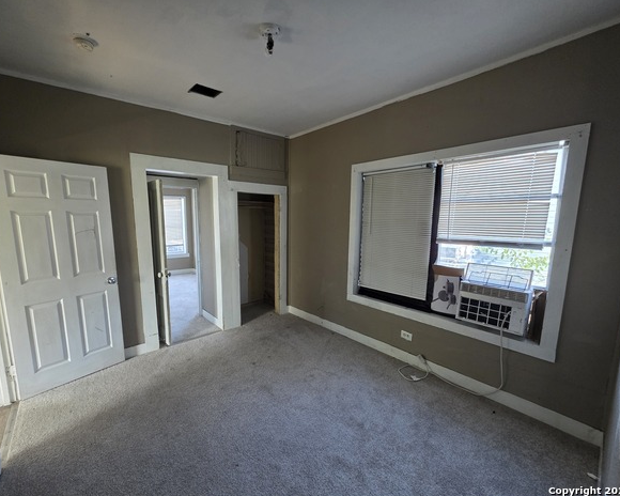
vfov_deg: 88.0
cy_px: 253
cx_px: 292
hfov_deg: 100.6
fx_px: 257
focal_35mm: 14
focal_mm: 2.2
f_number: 1.9
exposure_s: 1/100
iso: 500
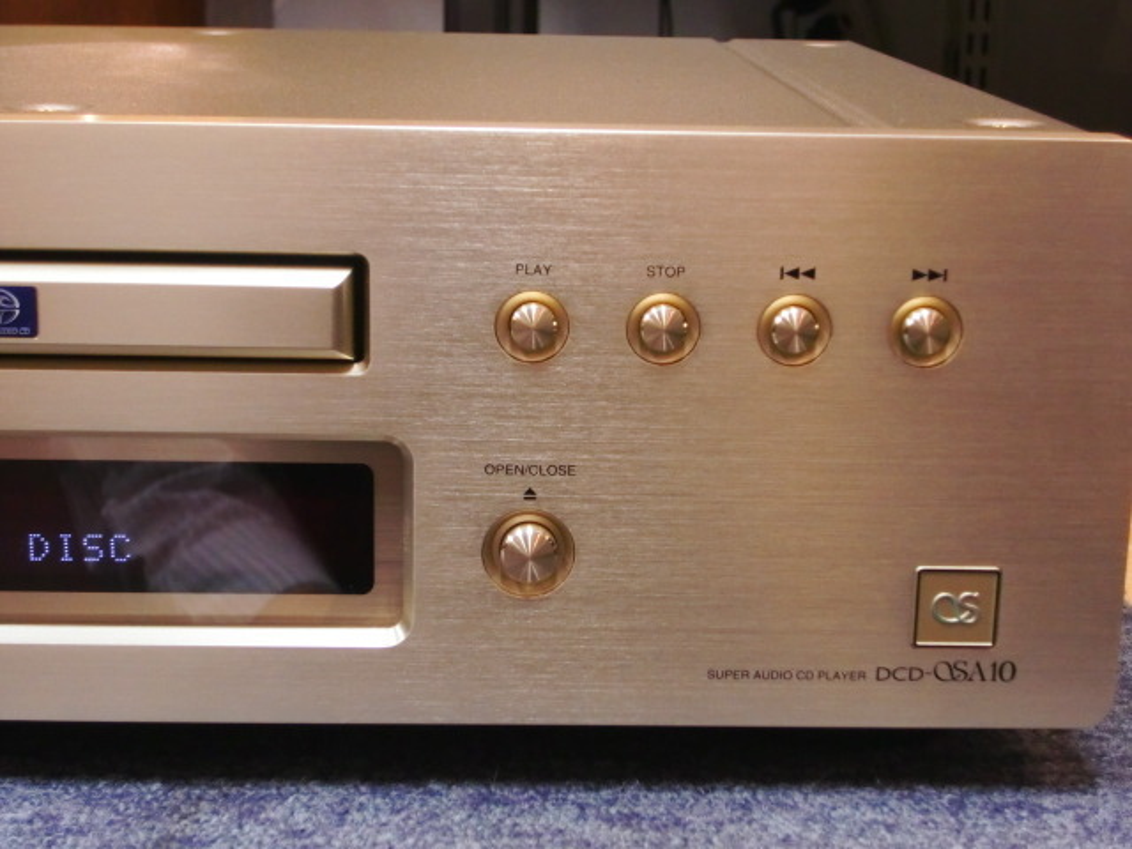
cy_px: 424
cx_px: 566
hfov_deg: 29.4
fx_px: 2158
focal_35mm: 66
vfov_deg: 22.3
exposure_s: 1/20
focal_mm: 11.7
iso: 400
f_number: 4.1
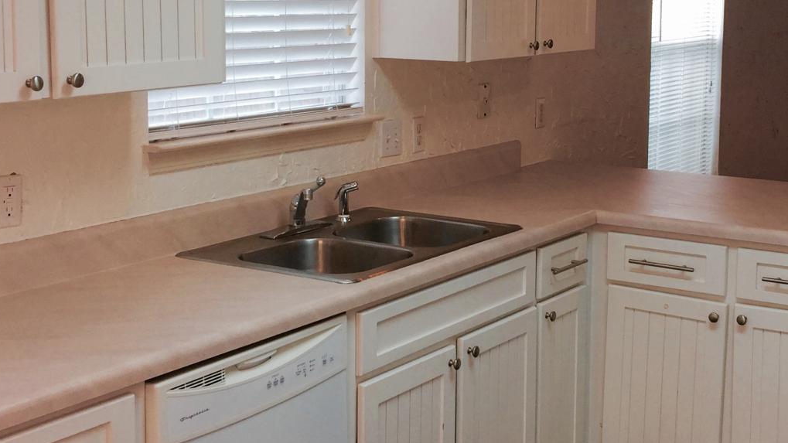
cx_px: 482
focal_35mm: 62
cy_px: 167
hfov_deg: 33.7
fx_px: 1295
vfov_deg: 19.4
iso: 32
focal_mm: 4.15
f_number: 2.2
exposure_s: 1/60
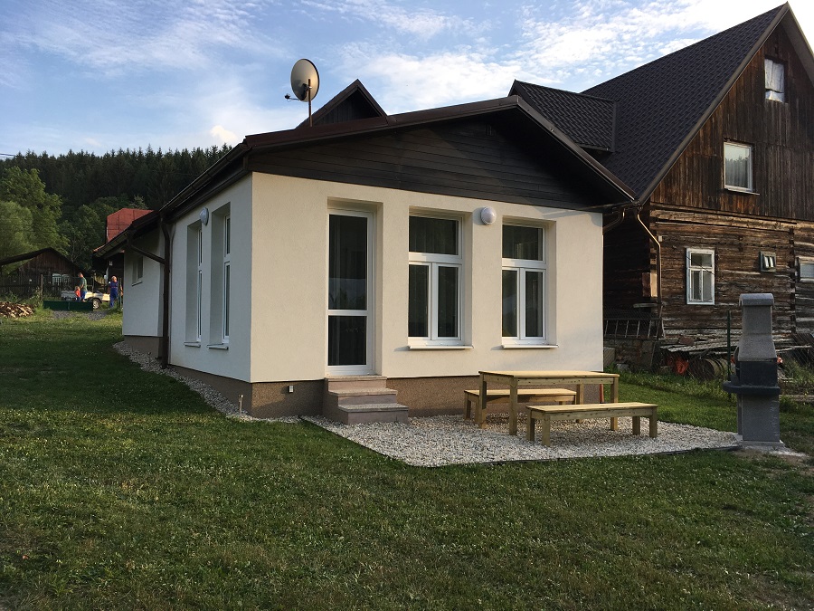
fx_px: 682
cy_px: 306
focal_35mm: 29
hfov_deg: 61.7
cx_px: 407
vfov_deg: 48.2
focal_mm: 4.15
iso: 25
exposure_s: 1/375
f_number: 2.2
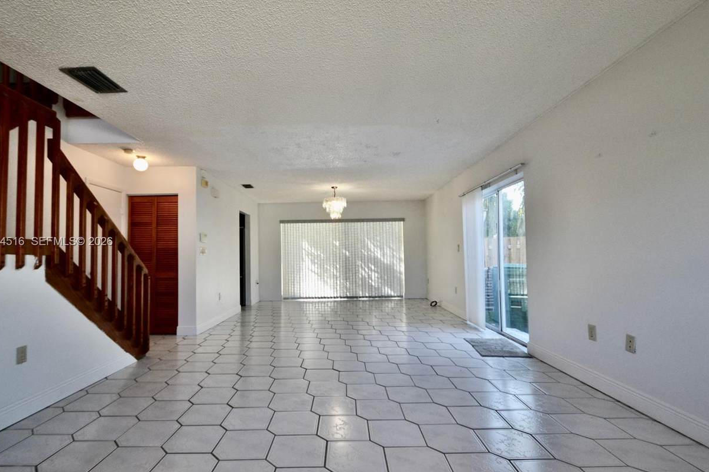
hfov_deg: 96.7
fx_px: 315
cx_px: 344
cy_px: 242
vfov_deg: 73.7
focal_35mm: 16
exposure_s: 1/100
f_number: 5
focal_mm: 10
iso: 400
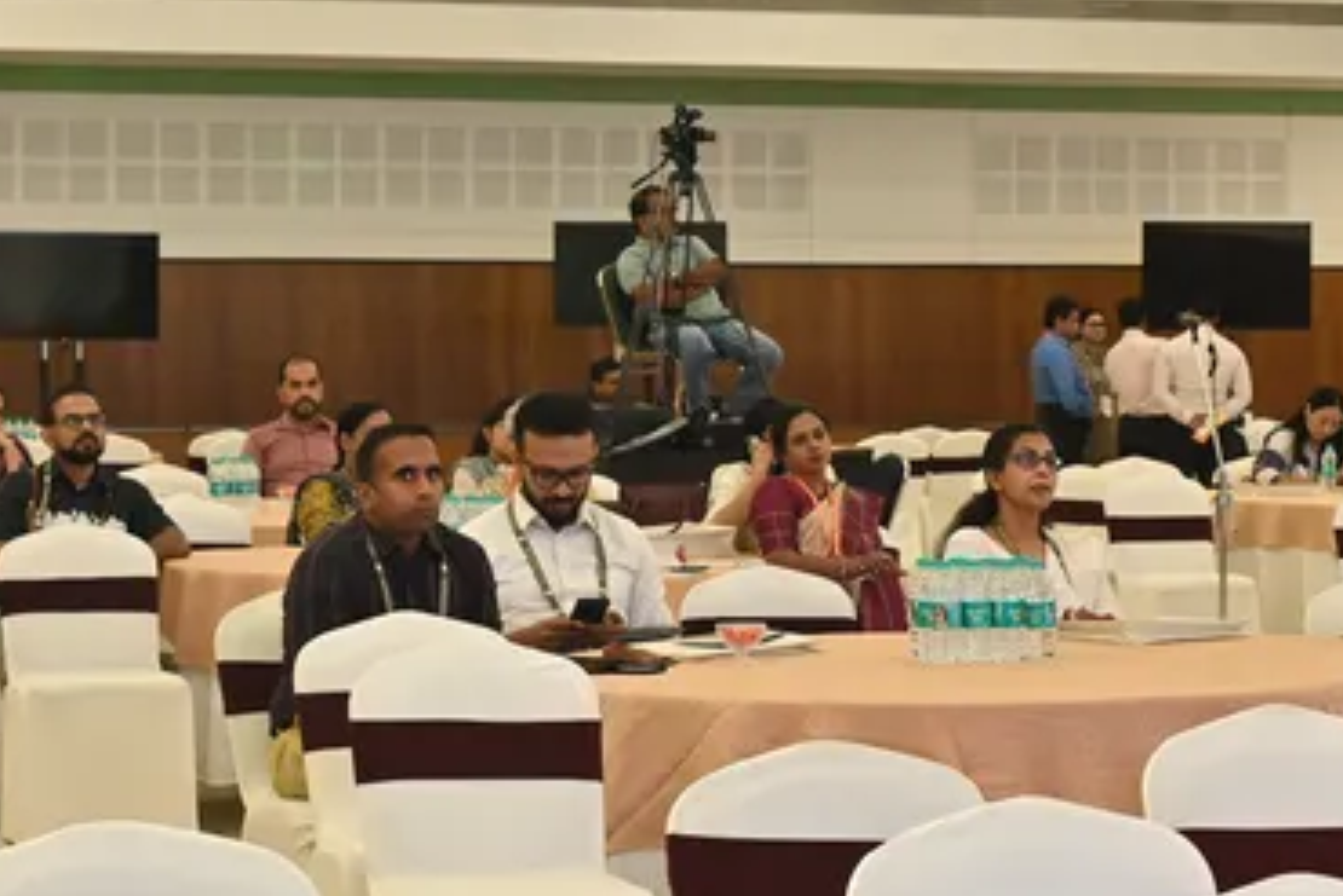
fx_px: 4515
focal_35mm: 121
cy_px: 433
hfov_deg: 16.8
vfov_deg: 11.3
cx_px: 1005
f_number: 4.5
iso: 800
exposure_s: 1/80
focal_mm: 35
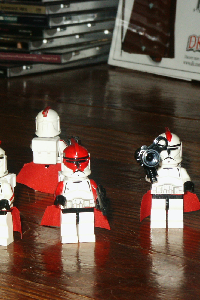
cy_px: 158
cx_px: 34
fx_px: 1359
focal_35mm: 163
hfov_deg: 8.4
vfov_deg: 12.6
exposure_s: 1/90
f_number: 8
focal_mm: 22.1
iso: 200
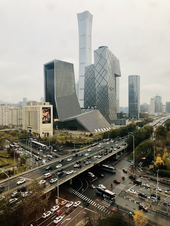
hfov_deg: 49.7
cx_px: 85
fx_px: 183
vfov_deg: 63.4
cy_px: 113
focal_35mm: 28
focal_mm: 3.99
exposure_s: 1/40
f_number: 1.8
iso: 25
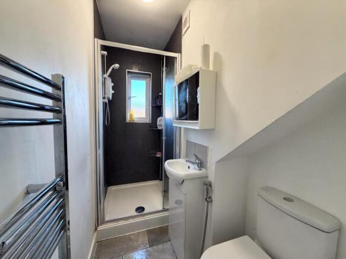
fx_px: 140
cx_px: 173
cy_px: 130
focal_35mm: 14
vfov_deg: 85.7
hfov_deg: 102.1
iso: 320
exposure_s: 1/121
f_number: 2.2
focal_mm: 2.22
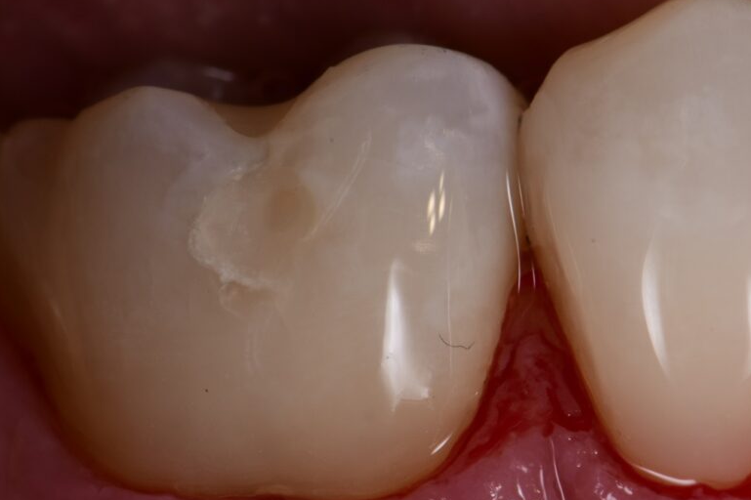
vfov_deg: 6.6
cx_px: 482
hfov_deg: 9.8
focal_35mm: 209
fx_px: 4358
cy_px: 290
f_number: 32
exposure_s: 1/160
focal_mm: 105
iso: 200
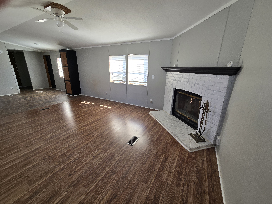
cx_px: 136
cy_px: 102
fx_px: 102
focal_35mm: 13
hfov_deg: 106.2
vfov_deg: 89.9
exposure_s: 1/120
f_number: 2.2
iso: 64
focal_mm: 2.2
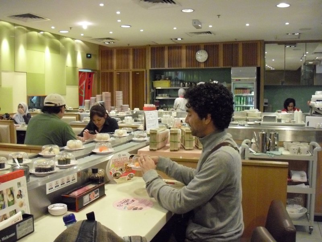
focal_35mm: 38
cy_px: 121
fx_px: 353
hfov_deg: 49.0
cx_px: 161
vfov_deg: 37.7
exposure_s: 1/80
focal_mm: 6.2
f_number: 2.8
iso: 800
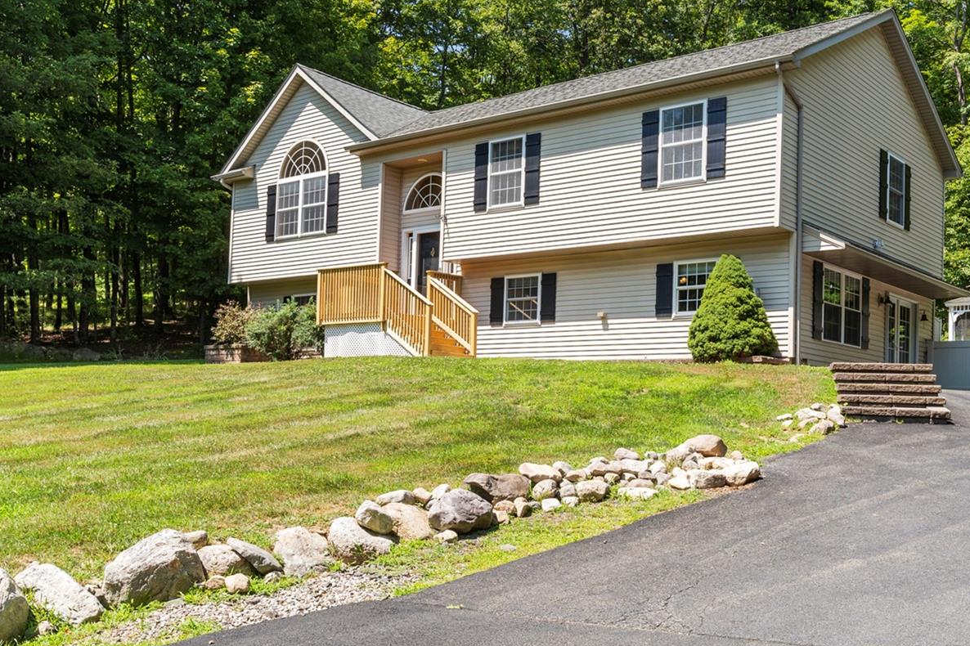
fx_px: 1024
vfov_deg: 34.9
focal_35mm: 38
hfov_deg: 50.5
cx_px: 562
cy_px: 395
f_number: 8
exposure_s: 1/60
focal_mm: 22
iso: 320
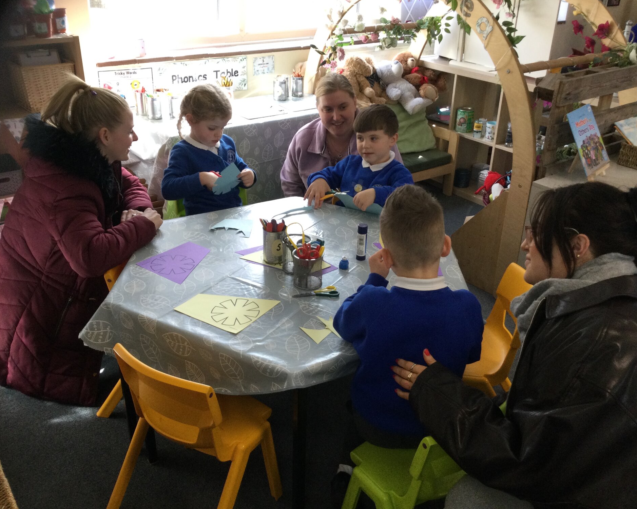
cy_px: 253
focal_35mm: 33
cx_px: 317
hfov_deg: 54.2
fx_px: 622
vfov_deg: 44.5
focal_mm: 3.3
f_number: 2.4
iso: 40
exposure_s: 1/33
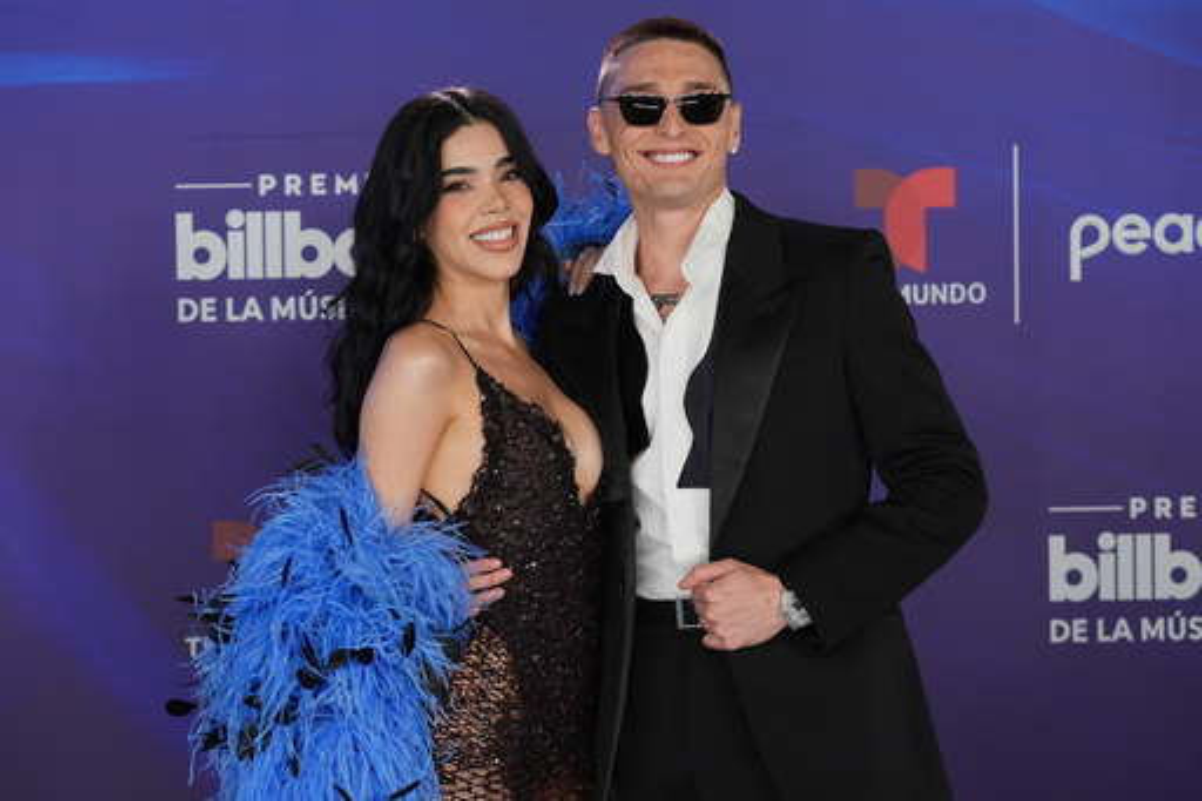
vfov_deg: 13.7
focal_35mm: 100
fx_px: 3338
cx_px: 601
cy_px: 400
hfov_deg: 20.4
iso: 3200
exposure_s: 1/200
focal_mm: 100
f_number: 5
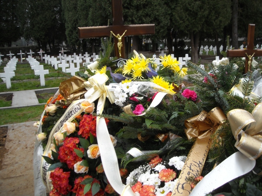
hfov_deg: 52.6
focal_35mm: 35
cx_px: 131
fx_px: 265
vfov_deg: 40.7
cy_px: 98
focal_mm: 5.7
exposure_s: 1/80
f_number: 2.8
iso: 64
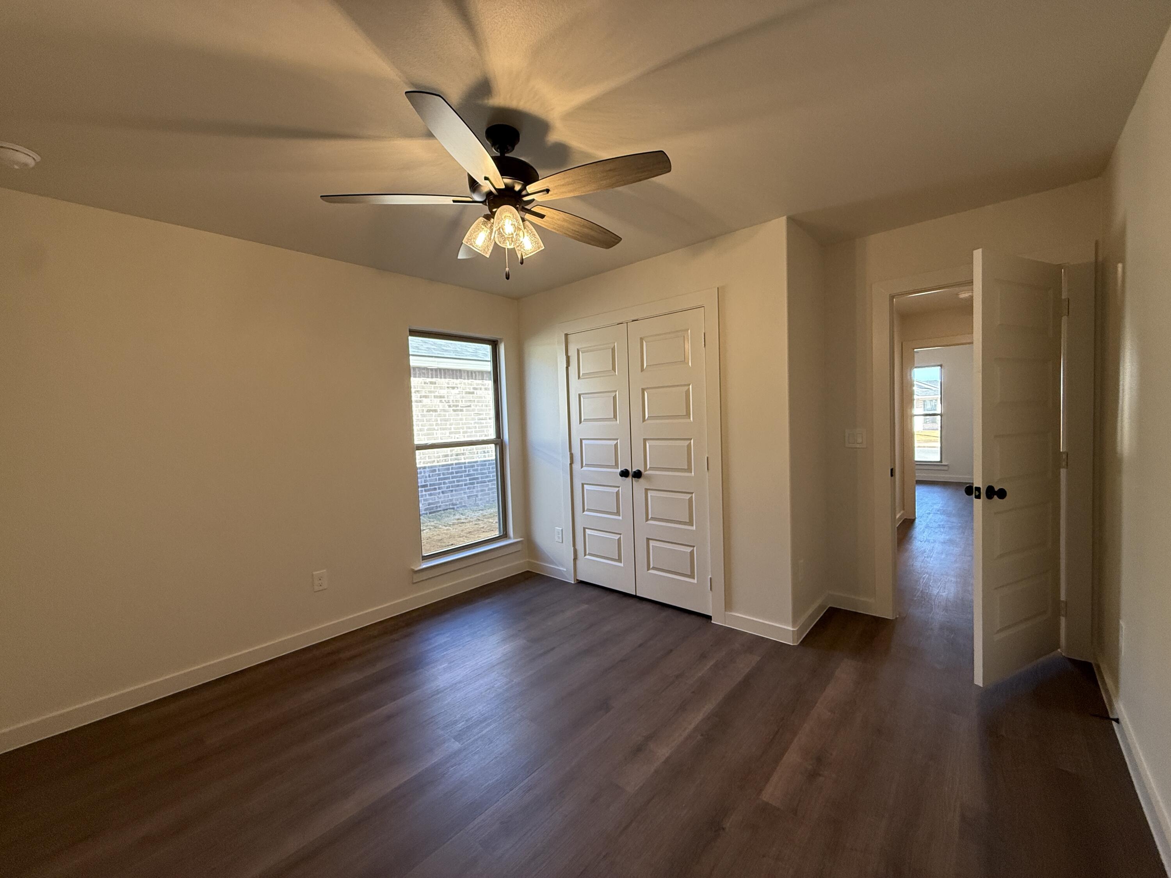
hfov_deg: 102.1
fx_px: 474
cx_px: 586
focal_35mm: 14
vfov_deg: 85.7
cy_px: 439
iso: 160
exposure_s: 1/120
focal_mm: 2.22
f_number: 2.2
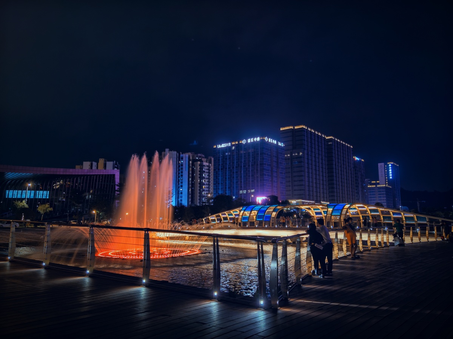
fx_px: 314
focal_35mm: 24
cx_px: 226
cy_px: 170
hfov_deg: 71.6
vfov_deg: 56.8
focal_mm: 6.72
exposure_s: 1/11
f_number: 1.69
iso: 591
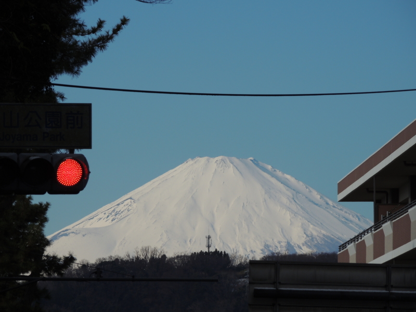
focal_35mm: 325
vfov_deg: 4.6
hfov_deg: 6.1
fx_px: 3906
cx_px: 208
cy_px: 156
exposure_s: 1/1600
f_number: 4.8
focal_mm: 57.9
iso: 100
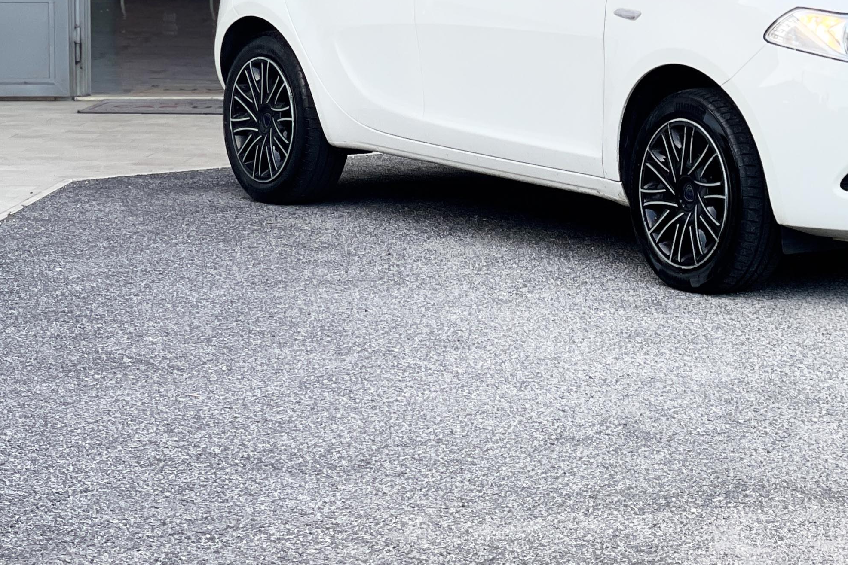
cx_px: 748
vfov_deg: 10.0
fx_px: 3204
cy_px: 81
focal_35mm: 136
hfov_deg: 14.9
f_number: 2.2
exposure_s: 1/121
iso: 40
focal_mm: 7.5
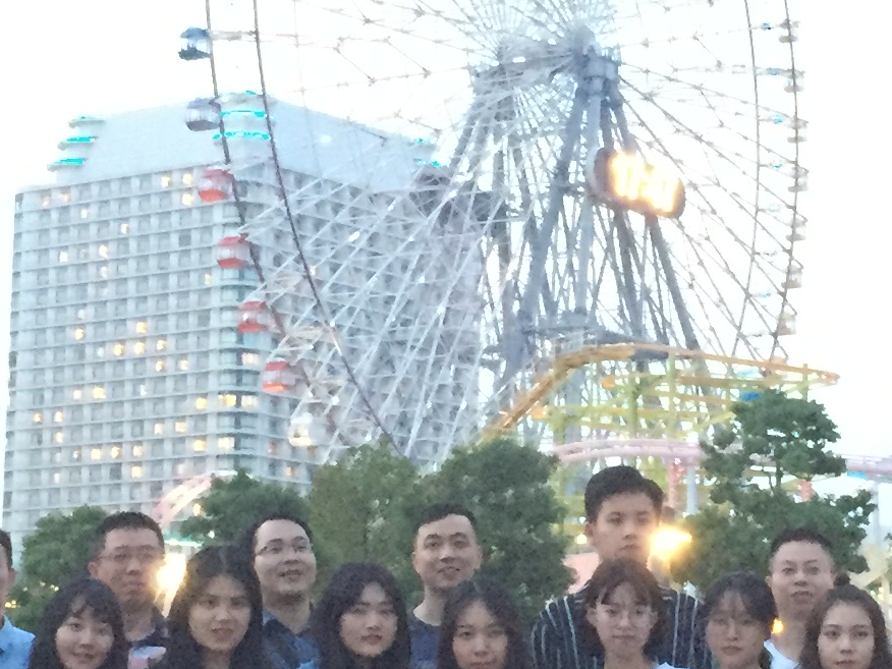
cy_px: 372
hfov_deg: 18.2
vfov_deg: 13.7
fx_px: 2783
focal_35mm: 108
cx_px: 593
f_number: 2.2
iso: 500
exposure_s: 1/15
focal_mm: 4.15
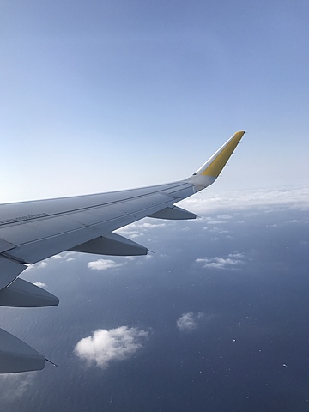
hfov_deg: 49.7
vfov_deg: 63.4
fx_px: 333
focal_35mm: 28
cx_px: 154
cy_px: 206
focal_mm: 3.99
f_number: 1.8
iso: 20
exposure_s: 1/2817
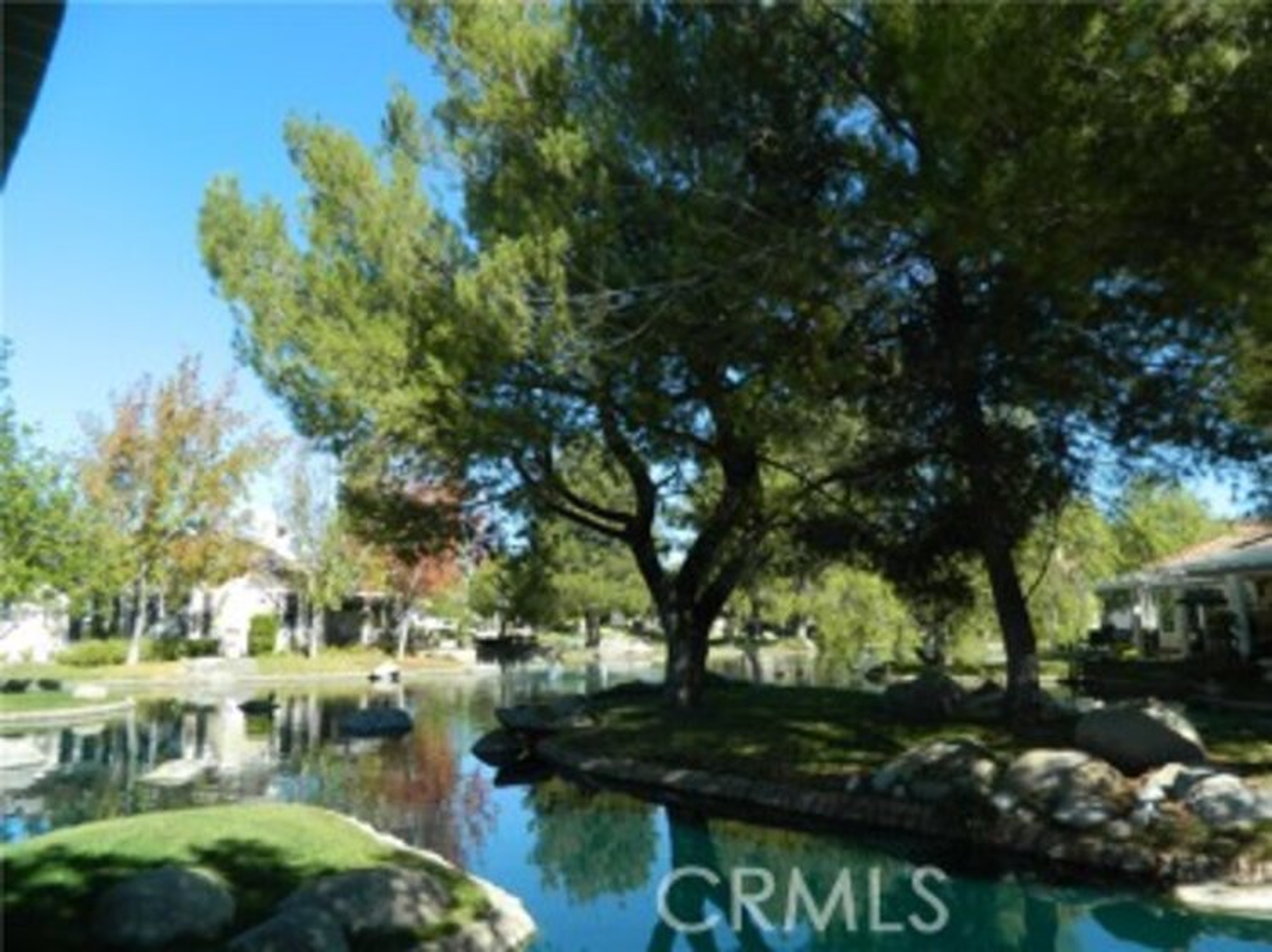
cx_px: 636
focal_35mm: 25
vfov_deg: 54.8
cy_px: 476
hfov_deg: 69.4
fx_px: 918
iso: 80
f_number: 3.1
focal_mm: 4.5
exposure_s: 1/500
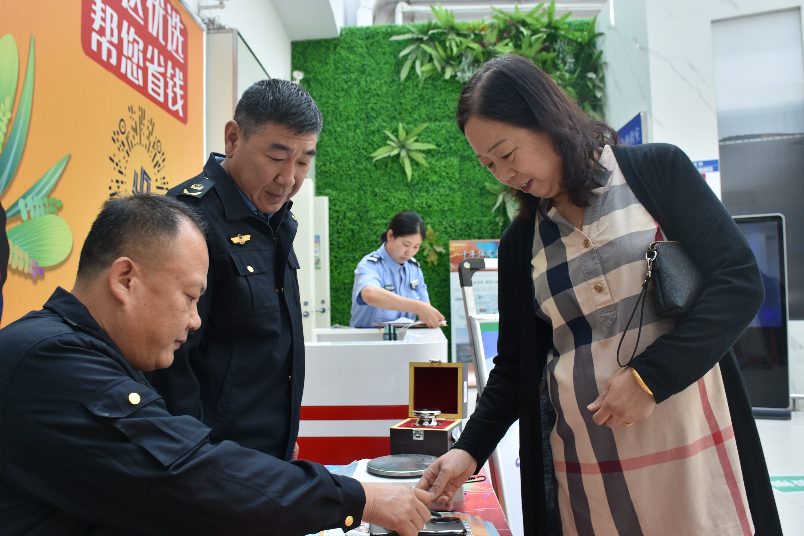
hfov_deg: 60.3
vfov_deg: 42.3
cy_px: 262
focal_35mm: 31
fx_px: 692
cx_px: 386
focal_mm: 18
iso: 200
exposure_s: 1/100
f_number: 4.5
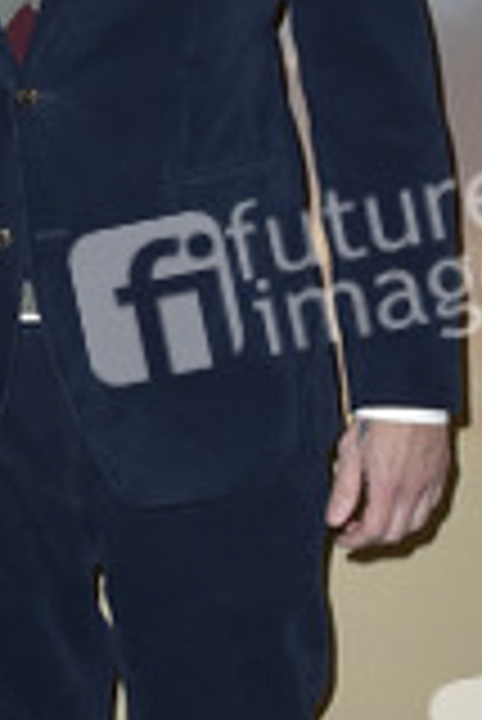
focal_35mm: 110
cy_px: 54
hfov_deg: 12.2
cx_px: -106
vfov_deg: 18.2
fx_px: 2204
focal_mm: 44
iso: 320
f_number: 6.3
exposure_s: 1/250
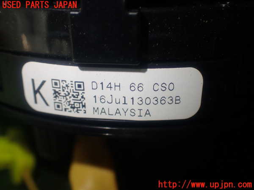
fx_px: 301
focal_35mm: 41
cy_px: 95
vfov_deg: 35.1
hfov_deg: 45.8
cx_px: 127
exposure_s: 1/80
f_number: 2.8
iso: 100
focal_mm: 7.31
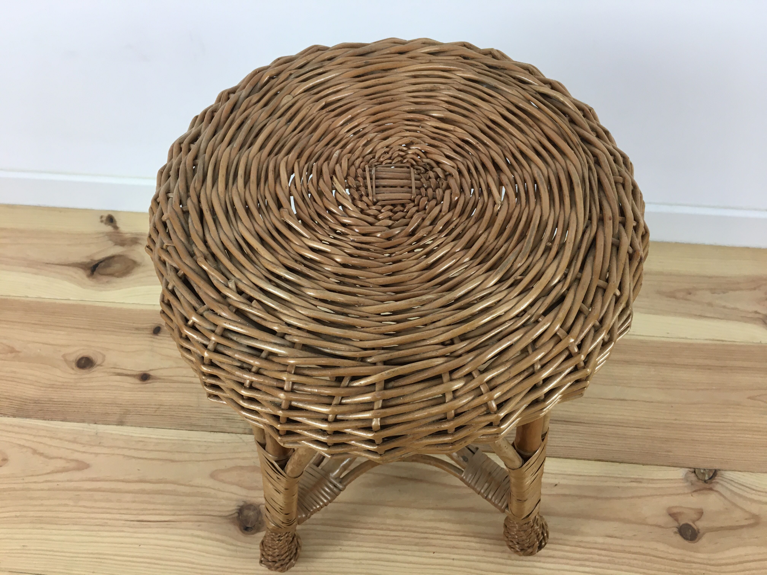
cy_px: 288
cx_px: 384
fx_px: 643
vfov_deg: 48.2
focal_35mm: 29
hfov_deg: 61.7
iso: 32
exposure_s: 1/33
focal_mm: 4.15
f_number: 2.2
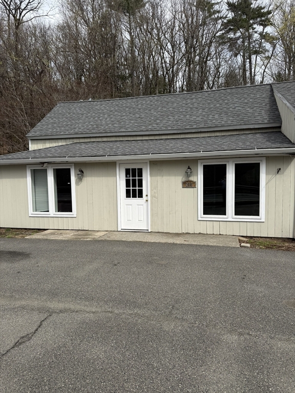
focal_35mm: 24
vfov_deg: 71.6
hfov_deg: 56.8
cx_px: 148
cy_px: 196
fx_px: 273
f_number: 1.78
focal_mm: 6.76
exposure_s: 1/3584
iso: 80
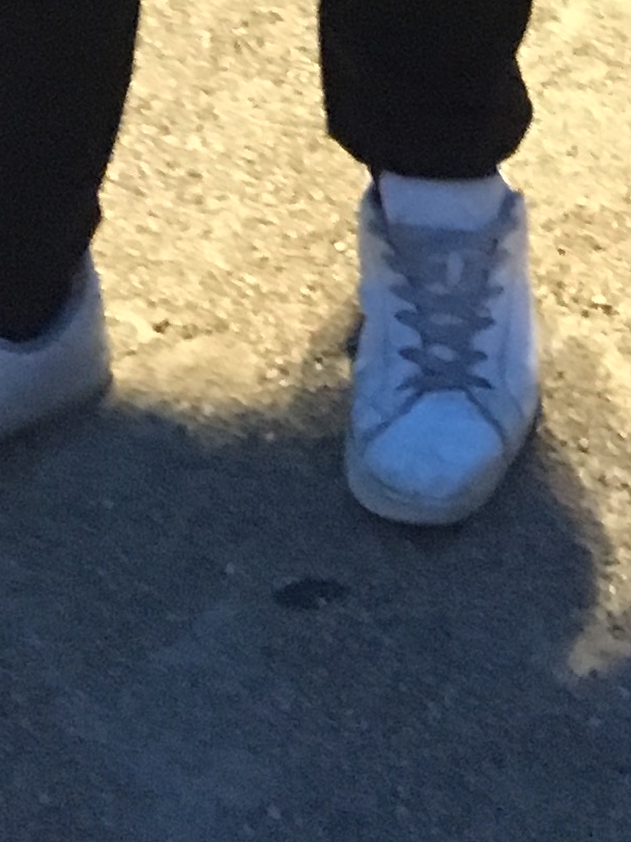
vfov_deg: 11.2
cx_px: 651
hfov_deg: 10.2
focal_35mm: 144
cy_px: -1242
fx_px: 3500
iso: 250
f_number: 2.2
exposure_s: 1/17
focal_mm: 4.15
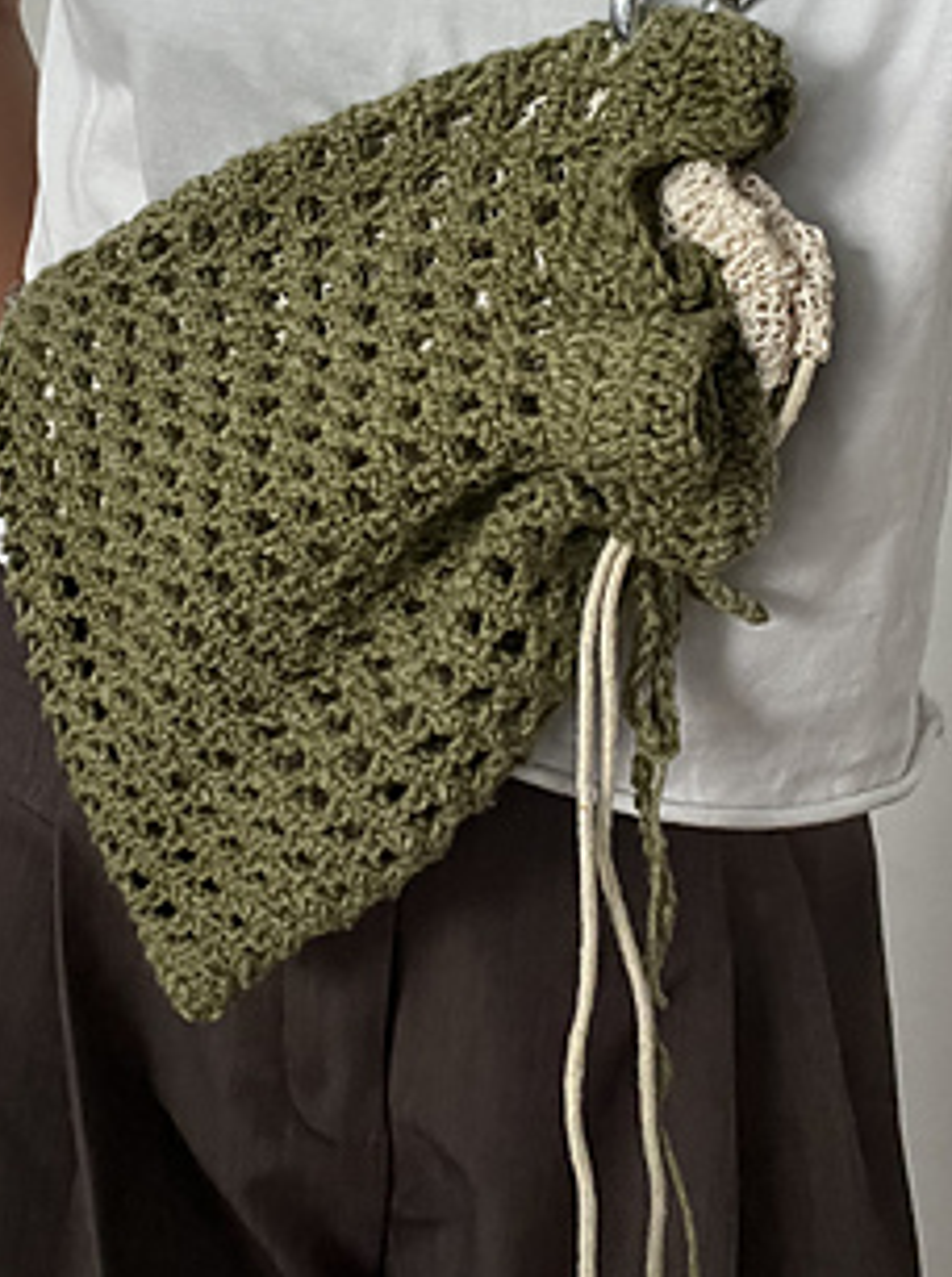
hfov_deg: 29.5
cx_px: 436
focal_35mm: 49
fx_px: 1804
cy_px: 338
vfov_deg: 38.1
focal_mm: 2.71
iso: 400
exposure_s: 1/40
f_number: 2.2
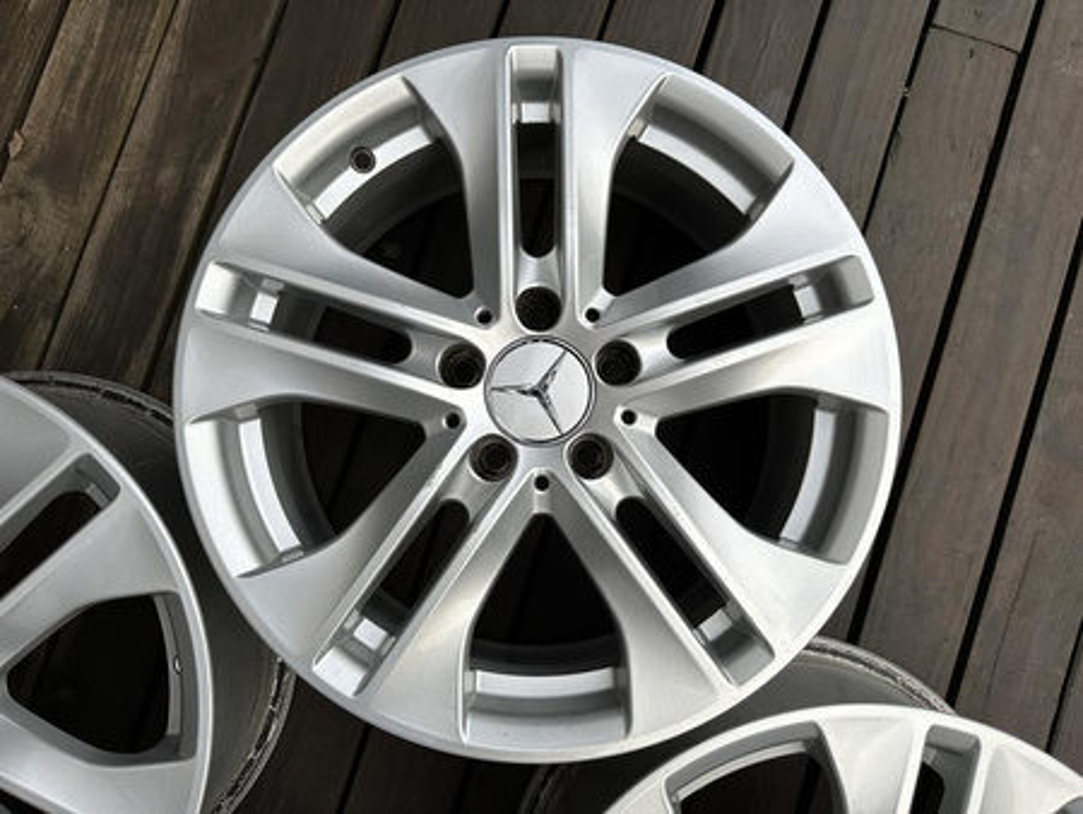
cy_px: 407
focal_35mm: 24
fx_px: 751
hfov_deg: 71.6
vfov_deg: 56.9
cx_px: 542
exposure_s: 1/393
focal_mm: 6.86
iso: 80
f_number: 1.78
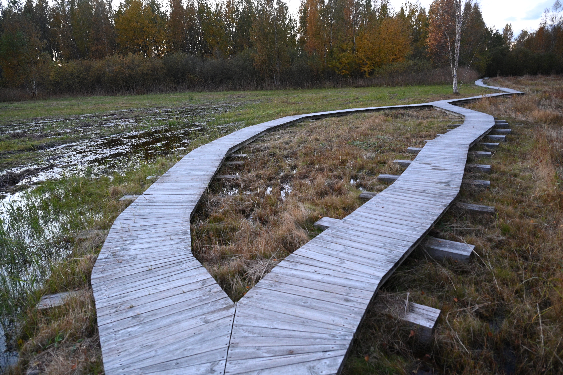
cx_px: 282
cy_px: 188
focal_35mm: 24
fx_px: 375
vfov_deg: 53.1
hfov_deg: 73.8
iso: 2000
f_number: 4
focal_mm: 24
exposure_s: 1/100
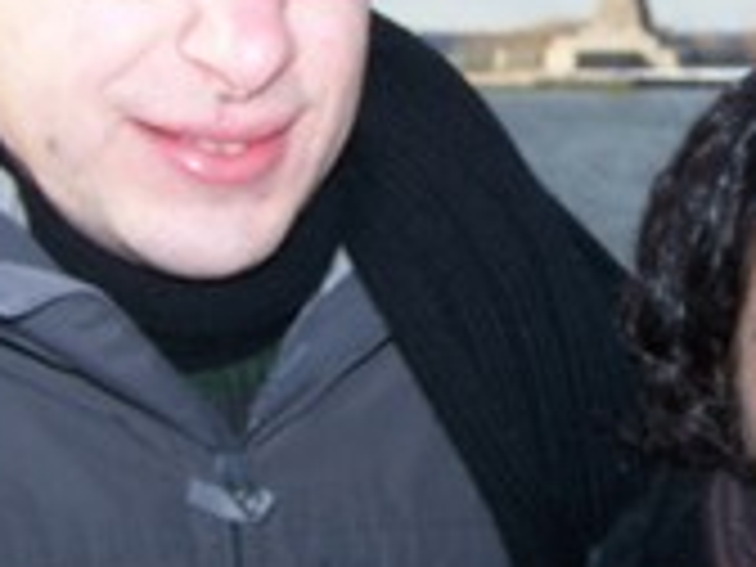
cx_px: 612
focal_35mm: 102
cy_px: 18
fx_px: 2228
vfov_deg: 14.3
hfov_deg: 19.1
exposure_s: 1/640
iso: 80
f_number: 2.8
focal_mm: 6.3
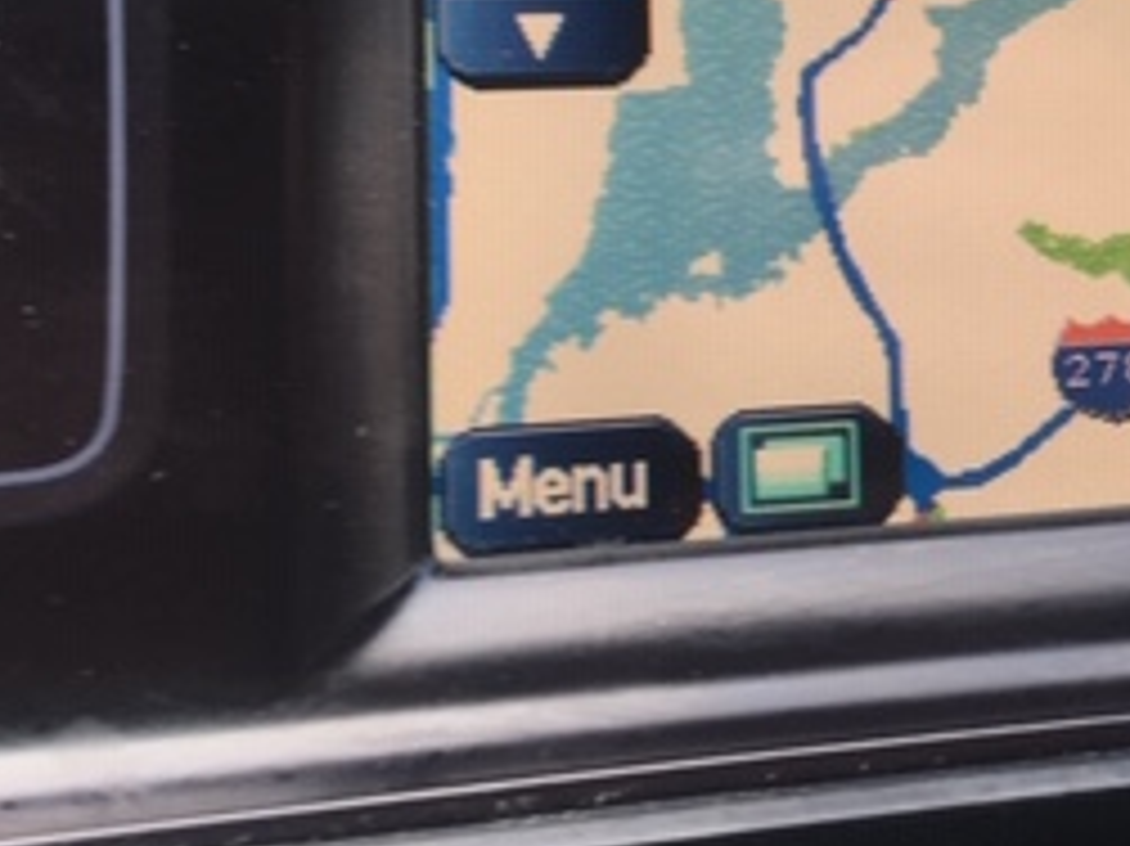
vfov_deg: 19.4
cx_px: 1062
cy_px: 14
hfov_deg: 25.4
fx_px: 2414
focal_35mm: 74
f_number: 2.2
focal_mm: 4.15
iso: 25
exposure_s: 1/60
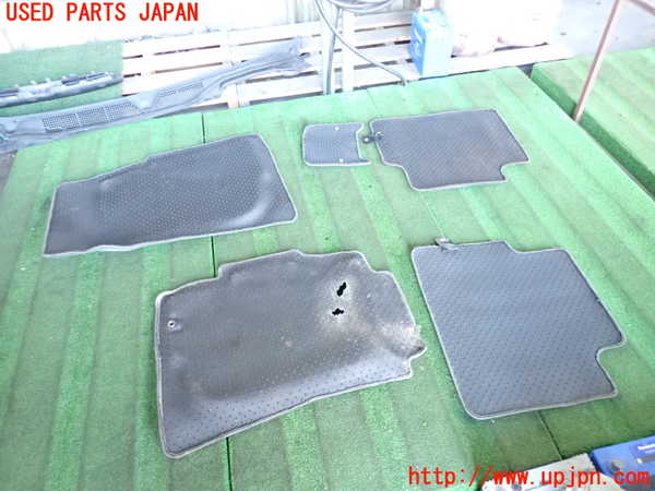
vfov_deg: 54.9
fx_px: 473
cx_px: 328
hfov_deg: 69.4
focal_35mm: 25
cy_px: 246
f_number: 2
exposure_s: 1/100
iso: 2000
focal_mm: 4.5
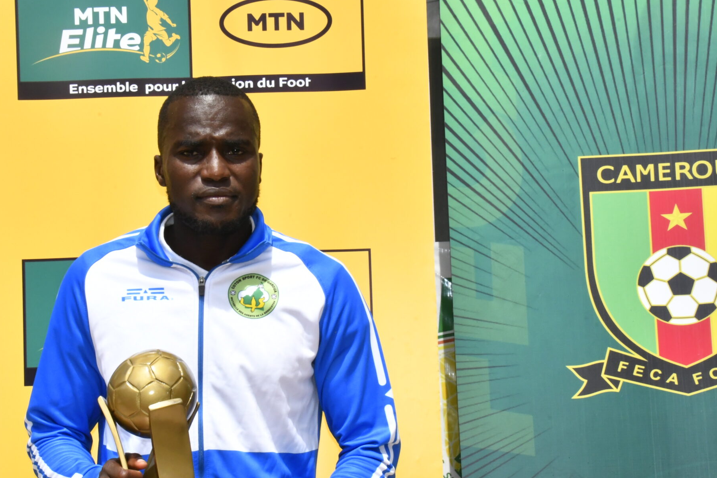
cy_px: 338
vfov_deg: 18.4
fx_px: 1474
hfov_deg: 27.2
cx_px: 263
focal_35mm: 74
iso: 1600
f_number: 29
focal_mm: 35
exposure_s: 1/250
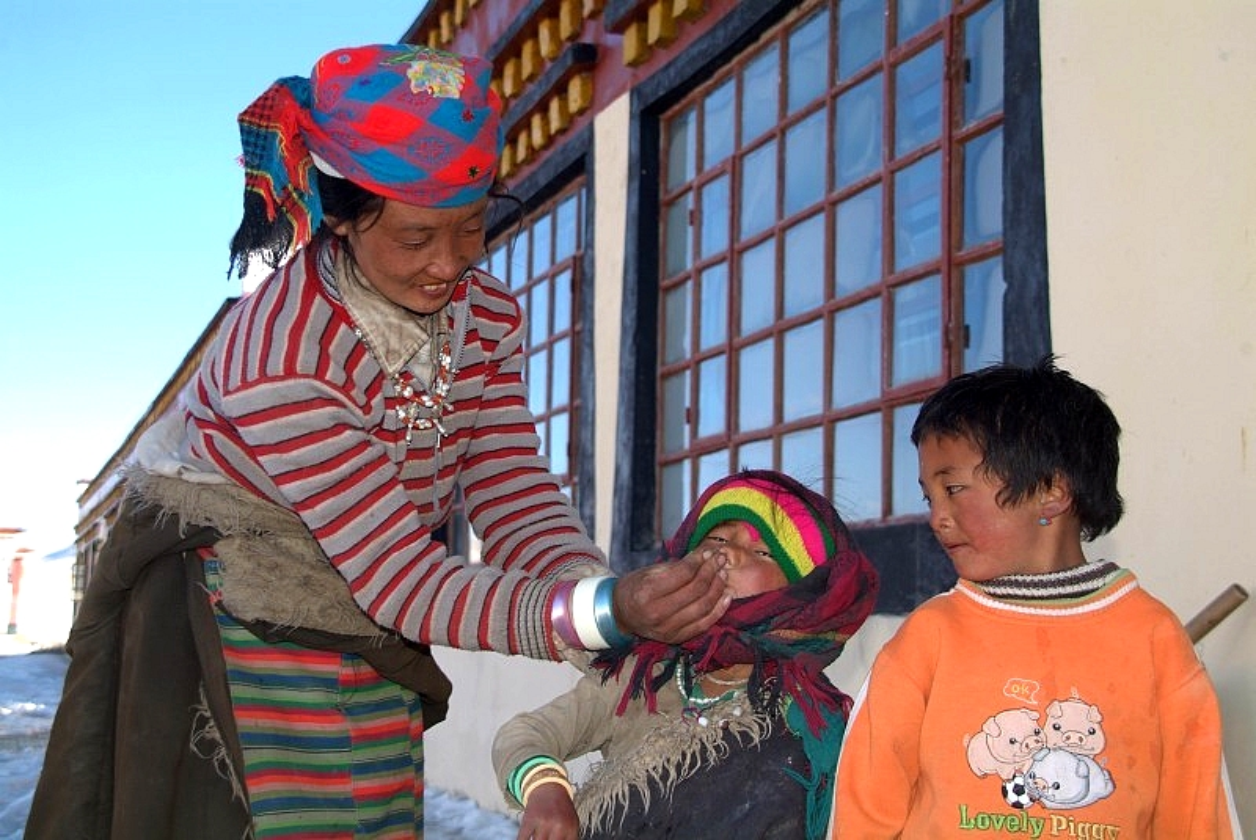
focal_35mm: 47
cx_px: 628
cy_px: 420
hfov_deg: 41.9
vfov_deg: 28.7
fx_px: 1641
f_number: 4.8
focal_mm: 31
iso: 100
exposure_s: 1/125
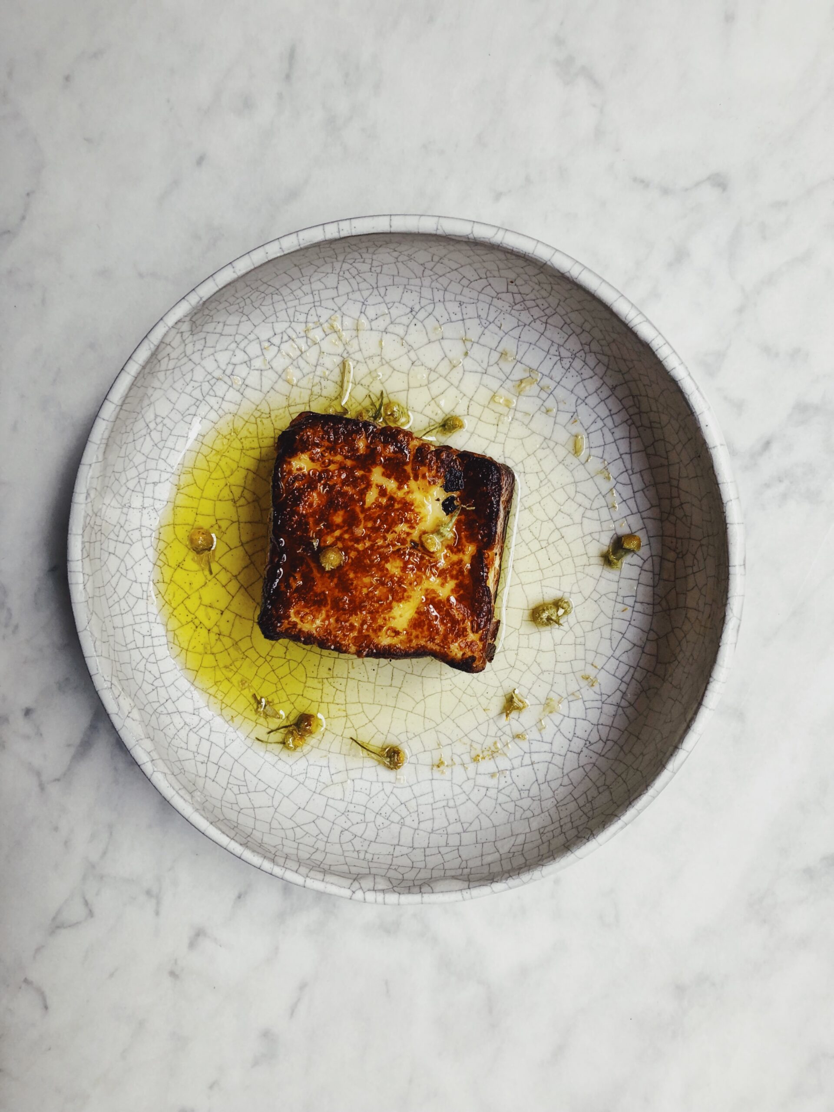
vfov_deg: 63.4
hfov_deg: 49.7
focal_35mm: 28
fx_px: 899
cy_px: 556
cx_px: 417
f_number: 1.8
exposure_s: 1/33
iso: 32
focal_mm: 4
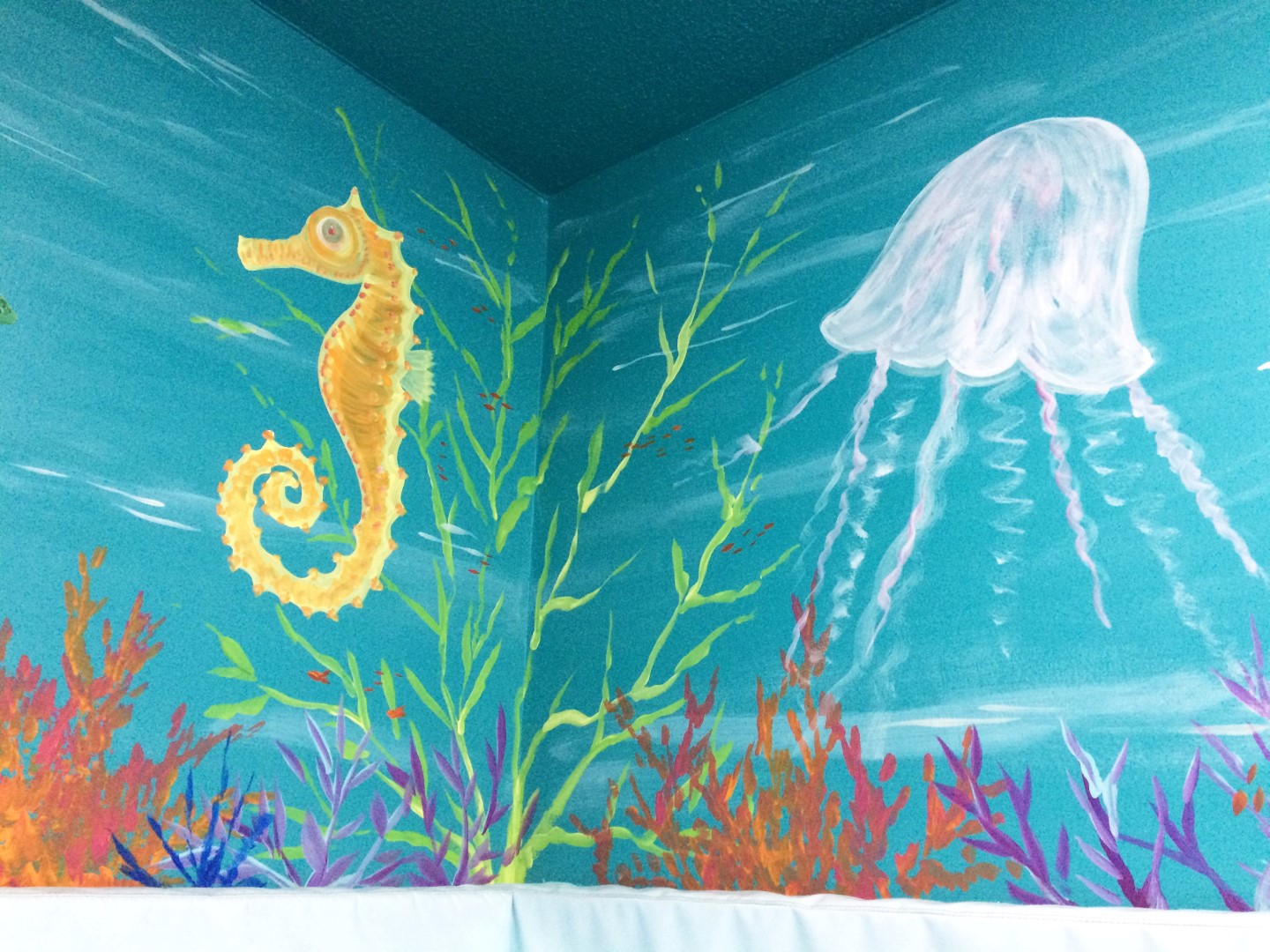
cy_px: 476
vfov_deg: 48.2
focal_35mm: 29
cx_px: 635
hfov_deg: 61.7
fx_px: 1064
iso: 320
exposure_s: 1/20
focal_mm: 4.15
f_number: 2.2
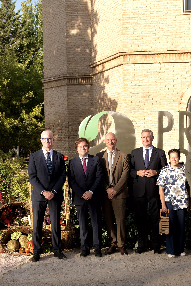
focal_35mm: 67
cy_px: 142
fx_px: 533
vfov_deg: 30.1
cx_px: 201
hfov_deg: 19.6
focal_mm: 44
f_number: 6.3
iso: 100
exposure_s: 1/250
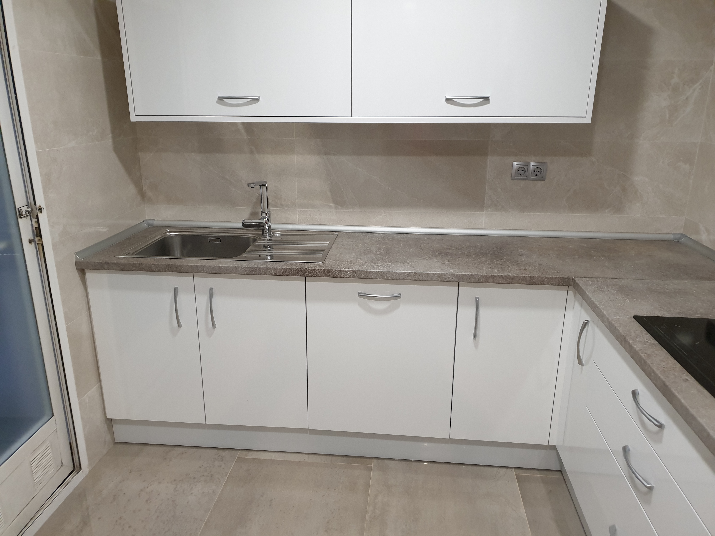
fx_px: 537
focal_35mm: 26
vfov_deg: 53.1
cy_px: 268
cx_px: 358
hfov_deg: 67.3
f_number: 1.5
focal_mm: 4.3
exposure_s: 1/50
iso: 200
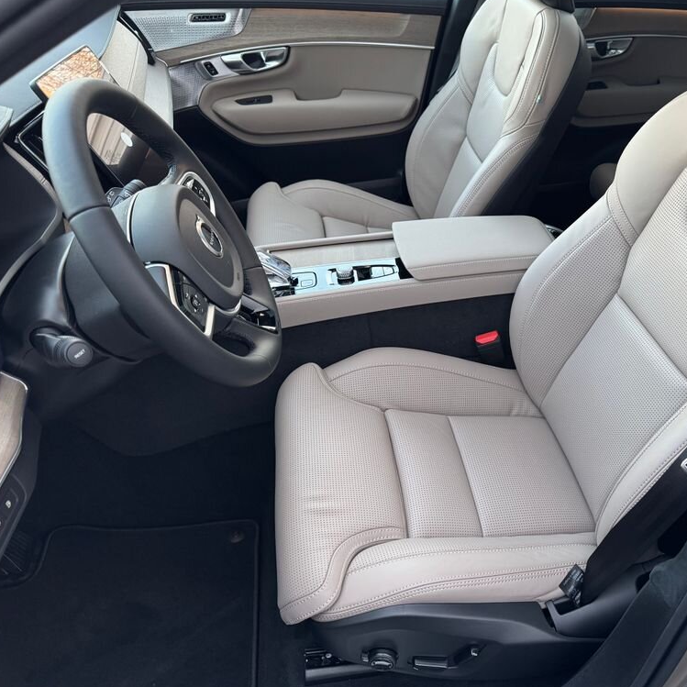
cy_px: 340
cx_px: 459
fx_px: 651
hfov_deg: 54.5
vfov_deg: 55.6
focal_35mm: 29
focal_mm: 6.76
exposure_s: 1/78
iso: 200
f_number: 1.78
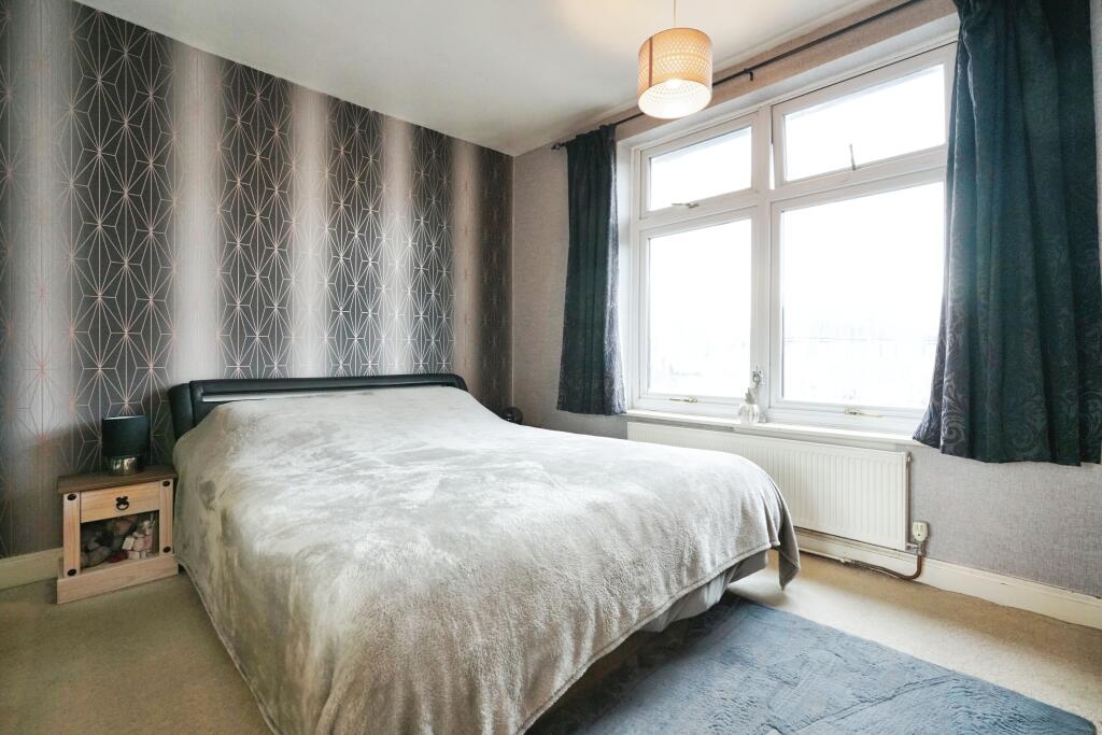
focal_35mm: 16
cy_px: 368
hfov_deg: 96.7
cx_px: 551
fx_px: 490
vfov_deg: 73.8
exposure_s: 1/100
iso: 2000
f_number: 6.3
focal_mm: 16
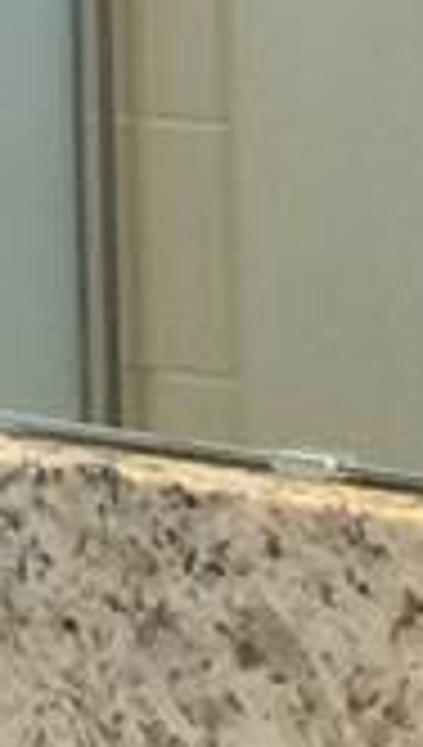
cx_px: -670
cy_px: -432
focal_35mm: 304
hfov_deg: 3.9
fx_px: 6031
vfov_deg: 7.0
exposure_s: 1/30
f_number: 2.2
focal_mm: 4.15
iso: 32
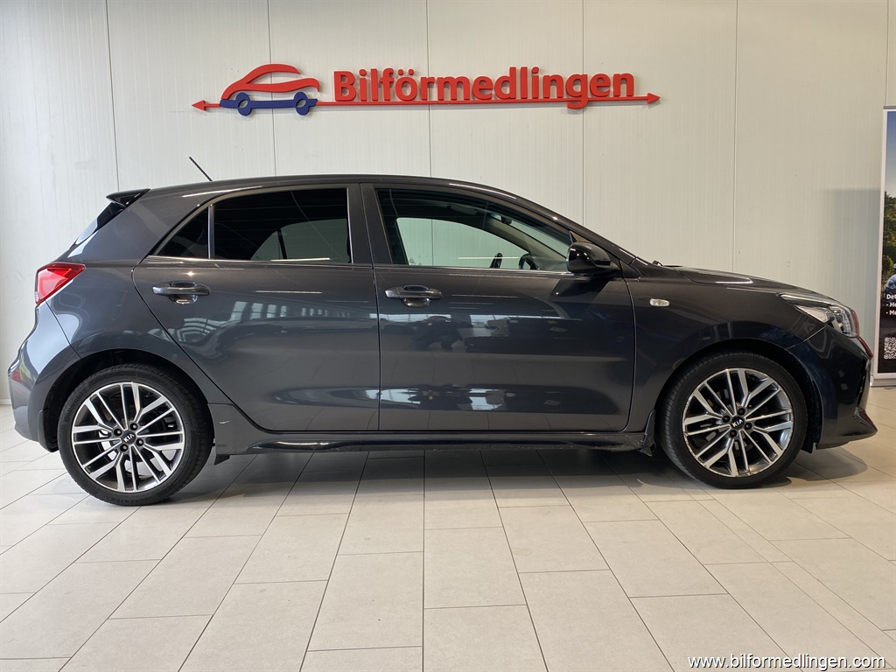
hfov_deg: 67.3
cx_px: 448
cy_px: 336
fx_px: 673
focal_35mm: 26
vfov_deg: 53.1
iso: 64
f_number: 1.8
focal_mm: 4.25
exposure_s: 1/121
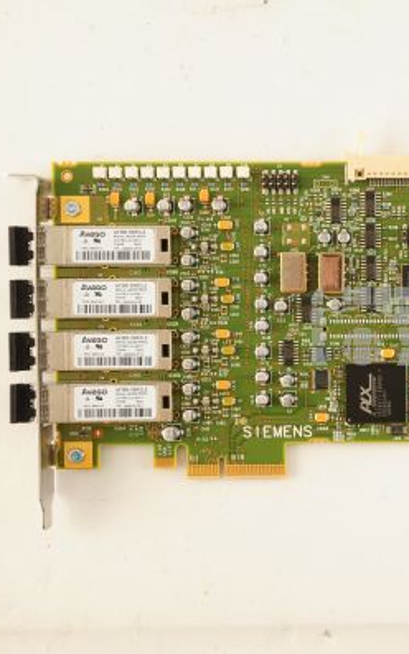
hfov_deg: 16.3
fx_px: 1374
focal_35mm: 77
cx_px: 477
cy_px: 327
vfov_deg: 26.8
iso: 1600
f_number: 14
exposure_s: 1/125
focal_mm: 50
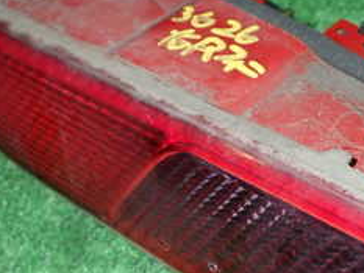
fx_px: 757
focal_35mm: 72
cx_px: 252
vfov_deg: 20.4
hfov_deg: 26.8
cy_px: 154
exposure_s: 1/30
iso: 320
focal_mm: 5.05
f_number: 6.3
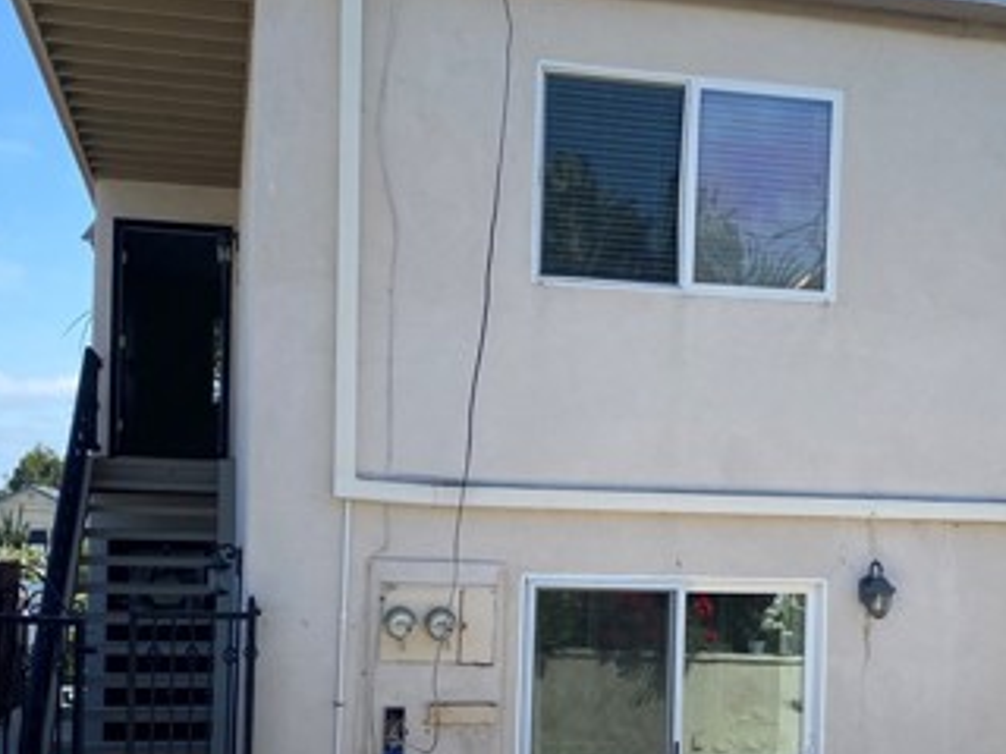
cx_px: 582
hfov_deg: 36.7
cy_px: 540
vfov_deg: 27.7
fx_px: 1511
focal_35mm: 52
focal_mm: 4.25
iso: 32
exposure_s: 1/1898
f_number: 1.8
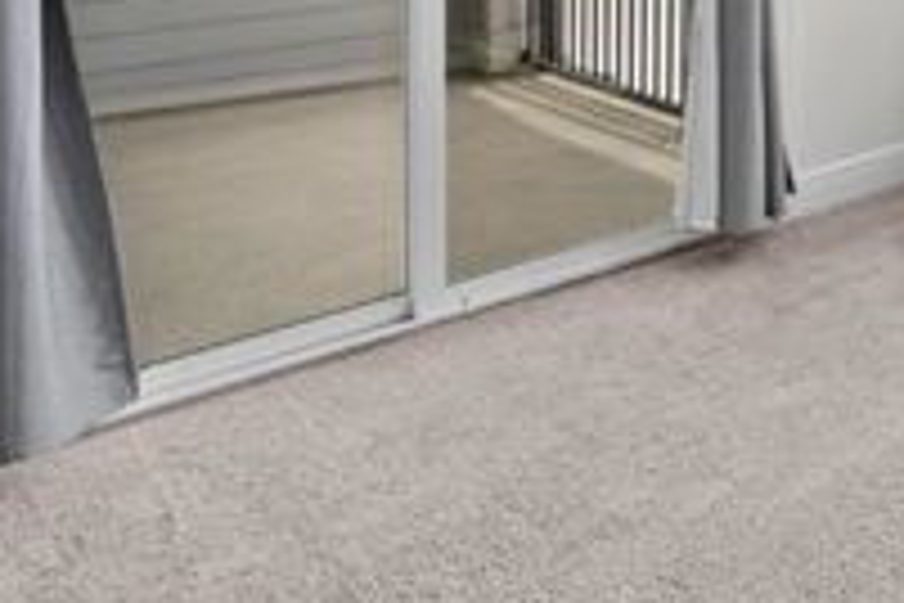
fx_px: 1230
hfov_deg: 30.6
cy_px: -205
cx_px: 1208
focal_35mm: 49
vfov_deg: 23.8
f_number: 7.1
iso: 400
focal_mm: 14
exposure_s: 1/80
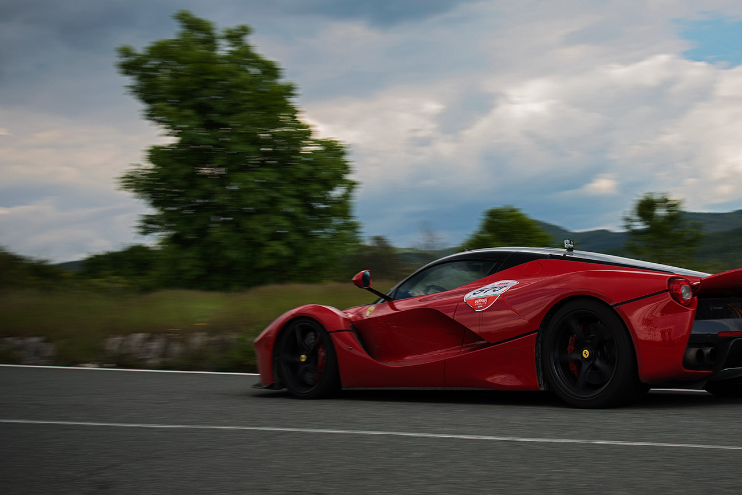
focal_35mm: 71
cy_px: 203
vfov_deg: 19.2
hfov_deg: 28.2
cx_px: 507
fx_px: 1464
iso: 100
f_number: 8
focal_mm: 46
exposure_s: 1/250
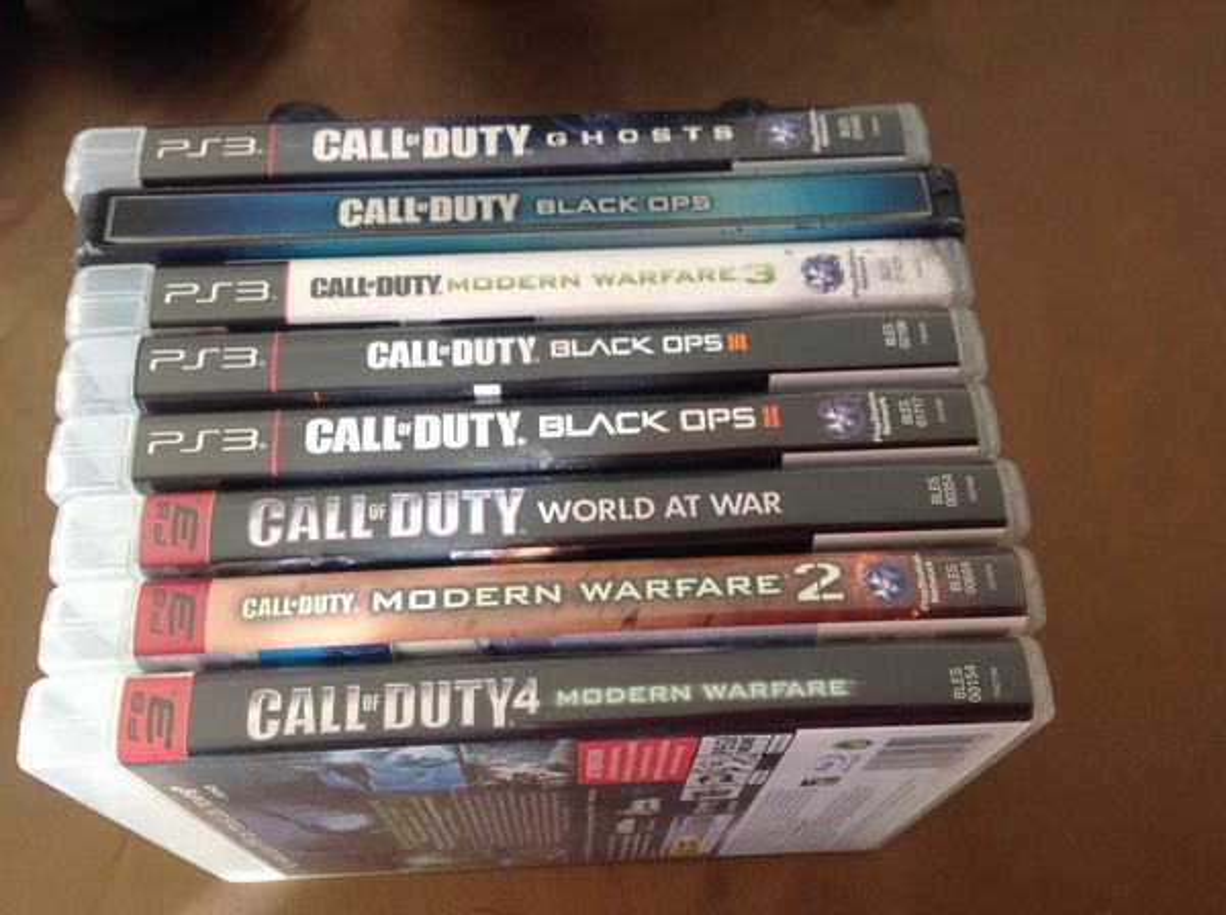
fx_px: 1238
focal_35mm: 35
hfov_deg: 52.7
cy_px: 458
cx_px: 613
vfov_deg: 40.6
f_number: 2.4
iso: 64
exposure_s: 1/40
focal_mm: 4.28
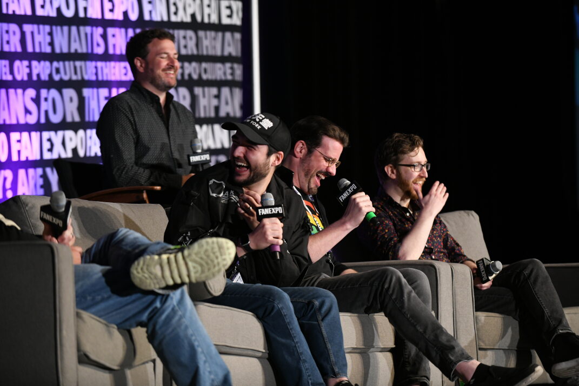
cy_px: 193
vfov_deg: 9.1
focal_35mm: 150
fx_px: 2412
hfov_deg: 13.7
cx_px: 290
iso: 2000
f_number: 3.5
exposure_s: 1/200
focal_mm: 150
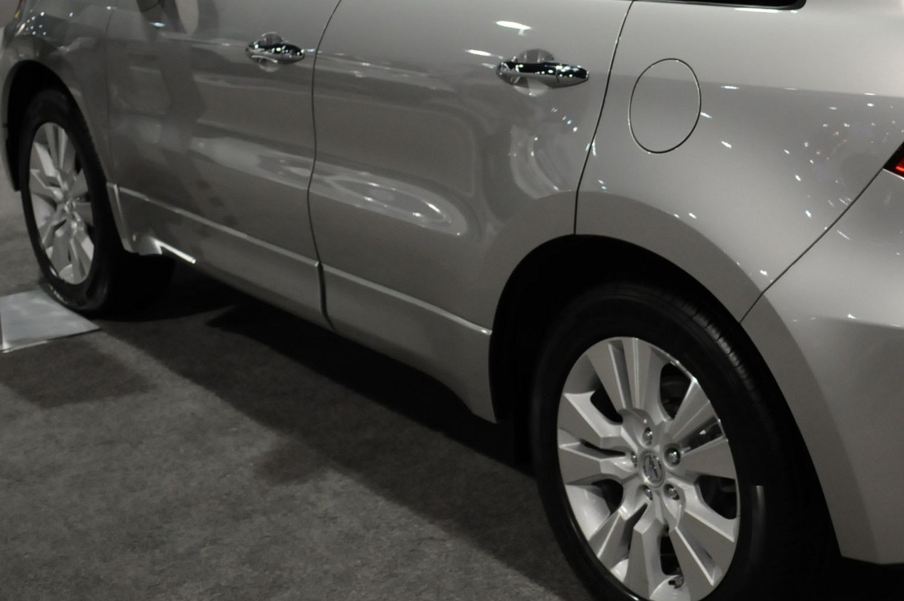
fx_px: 1480
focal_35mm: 59
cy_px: 153
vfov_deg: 22.7
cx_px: 753
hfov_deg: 32.8
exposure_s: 1/60
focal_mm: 20
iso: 800
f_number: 4
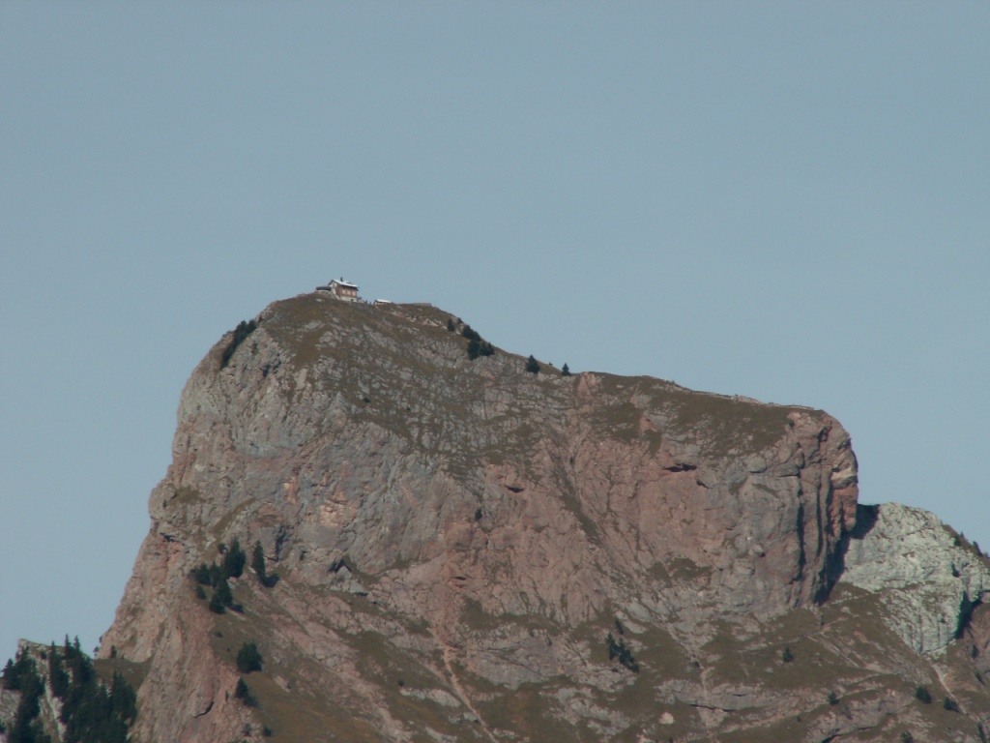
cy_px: 372
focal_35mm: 334
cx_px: 495
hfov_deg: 5.9
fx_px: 9552
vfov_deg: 4.5
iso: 50
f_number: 8
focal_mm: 55.39
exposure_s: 1/320
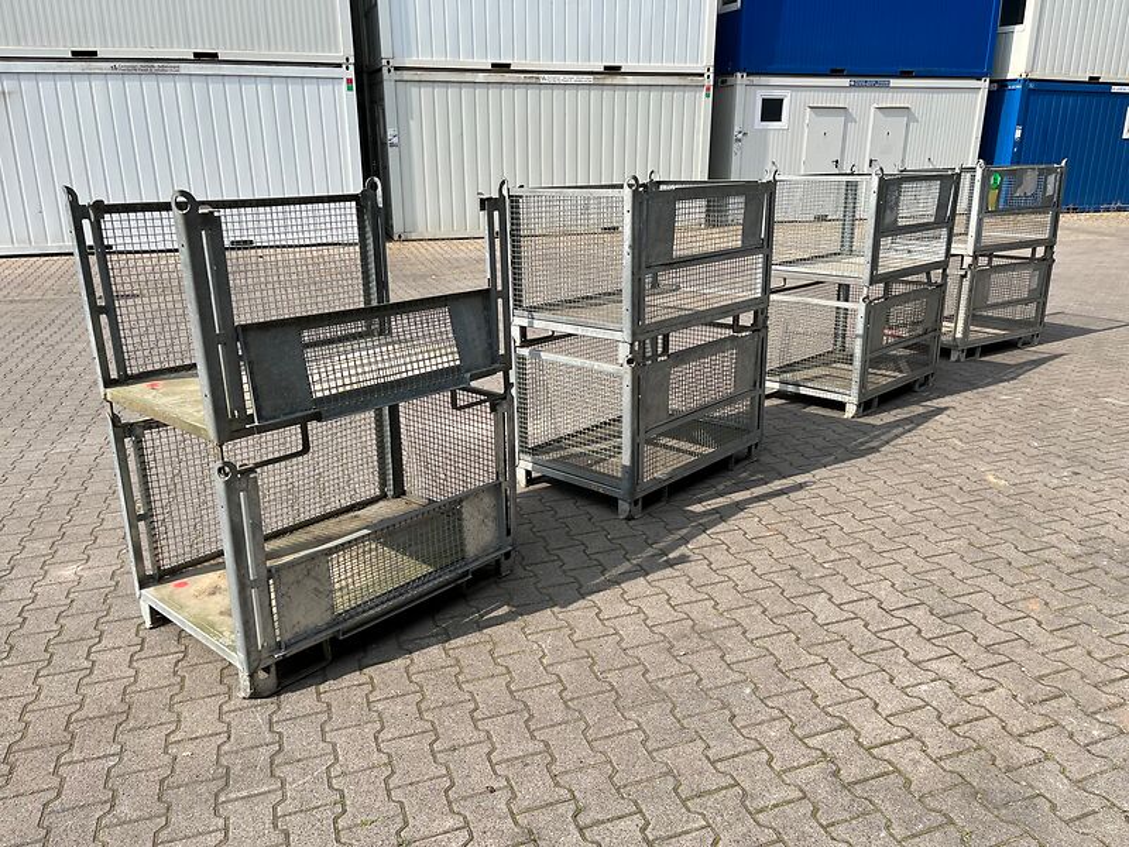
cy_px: 424
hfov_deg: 67.3
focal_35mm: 26
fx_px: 848
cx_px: 564
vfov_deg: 53.1
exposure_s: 1/3049
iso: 50
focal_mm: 5.1
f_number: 1.6
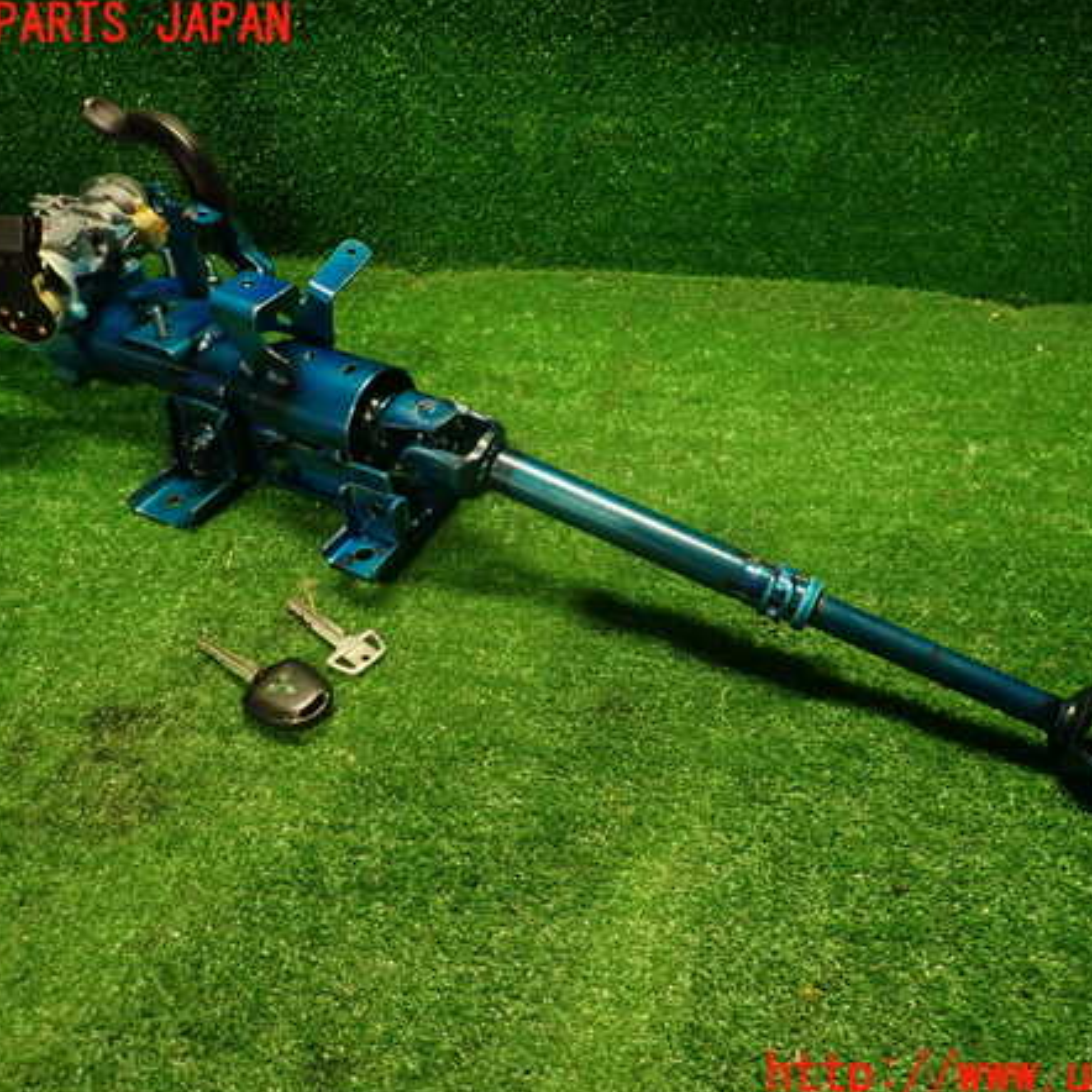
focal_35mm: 30
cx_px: 583
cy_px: 551
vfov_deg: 54.0
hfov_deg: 54.0
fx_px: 1071
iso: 320
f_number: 2
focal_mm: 4.5
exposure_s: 1/30
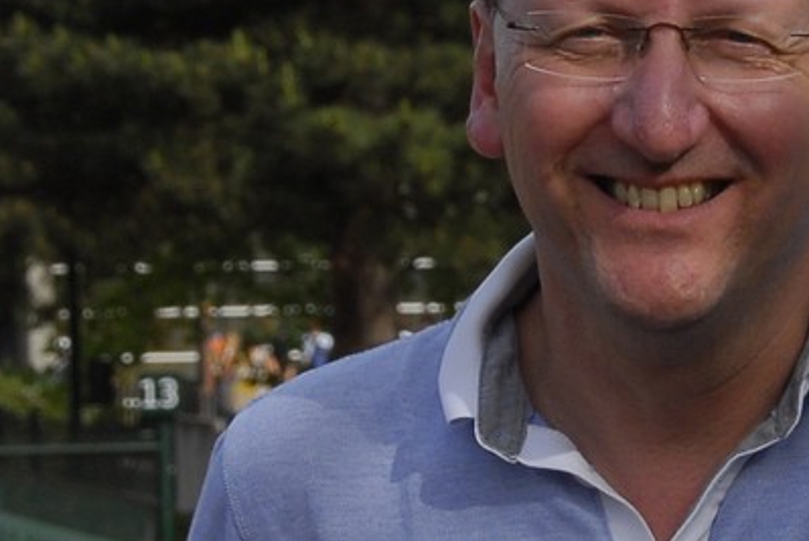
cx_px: 677
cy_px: 253
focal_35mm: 335
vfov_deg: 4.1
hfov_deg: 6.1
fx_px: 7536
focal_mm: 46
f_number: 9
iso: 200
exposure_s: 1/320
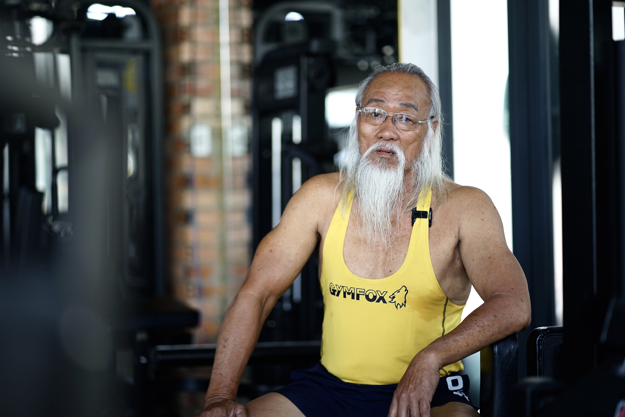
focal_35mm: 85
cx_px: 312
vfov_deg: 16.1
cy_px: 208
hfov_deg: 23.9
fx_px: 1475
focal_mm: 85
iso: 250
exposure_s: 1/80
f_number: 1.8
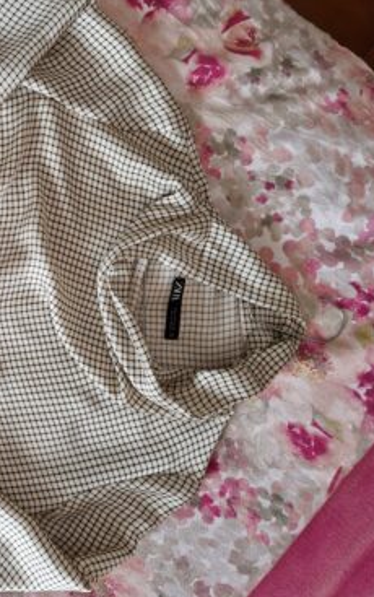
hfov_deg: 33.6
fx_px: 553
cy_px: 285
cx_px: -13
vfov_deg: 56.6
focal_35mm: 34
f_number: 1.8
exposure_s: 1/50
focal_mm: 5.4
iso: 500
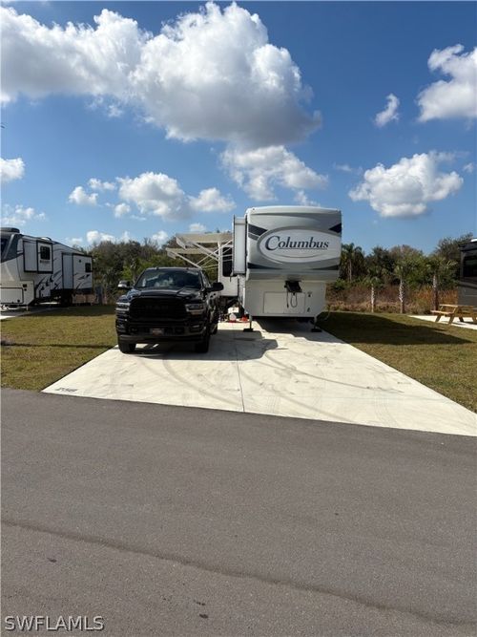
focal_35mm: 26
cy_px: 318
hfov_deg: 53.0
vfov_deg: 67.3
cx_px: 238
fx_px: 478
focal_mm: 5.96
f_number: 1.6
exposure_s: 1/5348
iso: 50
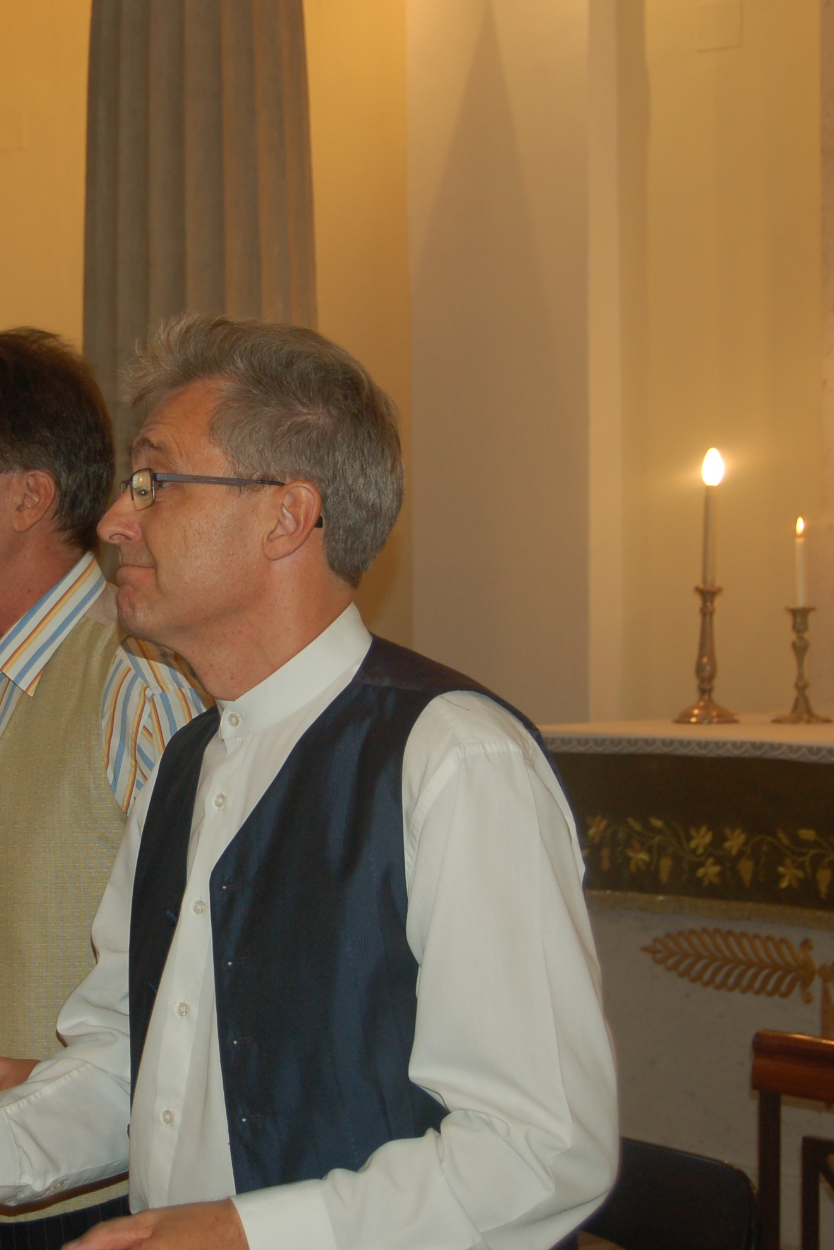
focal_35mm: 80
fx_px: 2771
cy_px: 628
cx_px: 27
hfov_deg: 16.8
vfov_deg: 25.4
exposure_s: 1/60
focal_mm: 35
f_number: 4.8
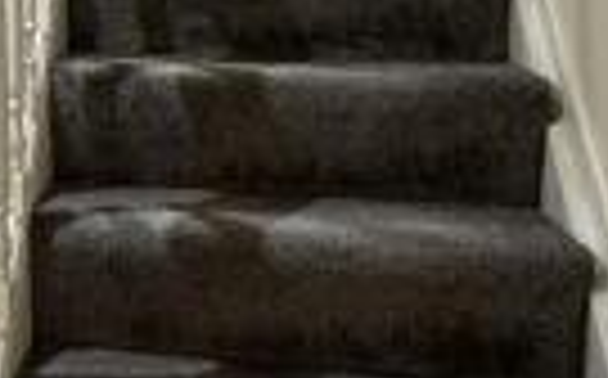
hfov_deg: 28.8
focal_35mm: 64
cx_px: -70
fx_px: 1059
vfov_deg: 19.6
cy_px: -2
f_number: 2.2
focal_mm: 2.22
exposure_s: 1/50
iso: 160
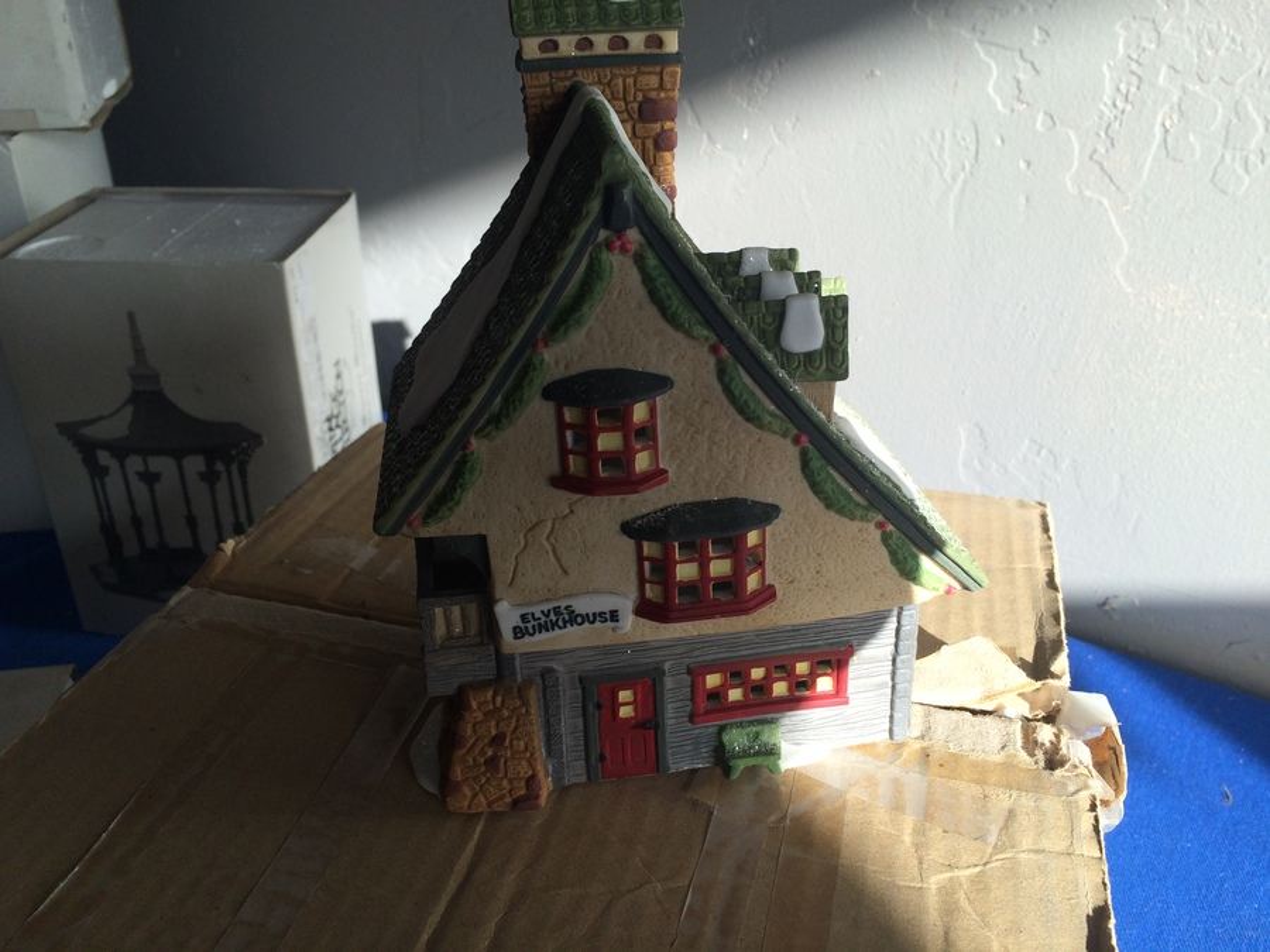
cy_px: 476
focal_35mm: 29
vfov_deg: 48.2
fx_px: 1064
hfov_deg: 61.7
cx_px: 635
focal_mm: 4.15
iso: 32
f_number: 2.2
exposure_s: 1/488
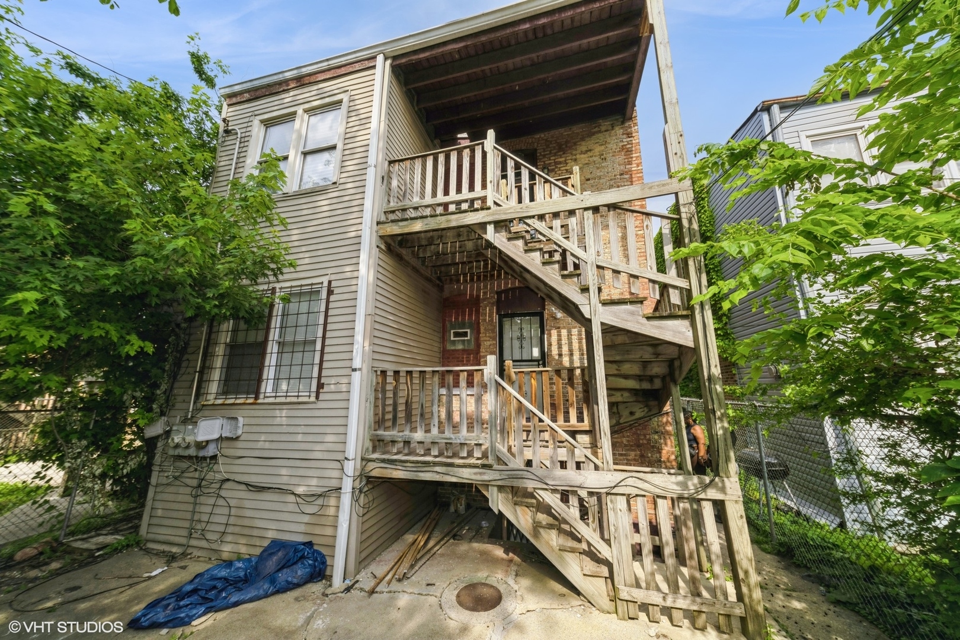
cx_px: 480
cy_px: 320
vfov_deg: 90.0
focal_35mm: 12
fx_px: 320
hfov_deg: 112.6
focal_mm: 12
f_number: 8
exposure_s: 1/640
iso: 200
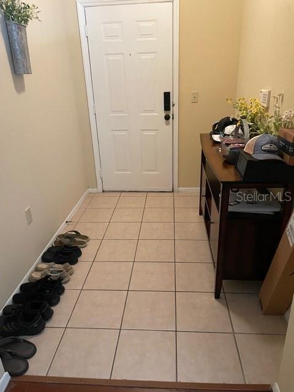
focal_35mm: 26
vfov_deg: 67.3
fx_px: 294
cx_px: 147
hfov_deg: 53.1
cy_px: 196
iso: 500
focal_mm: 4.2
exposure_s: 1/60
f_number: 1.6
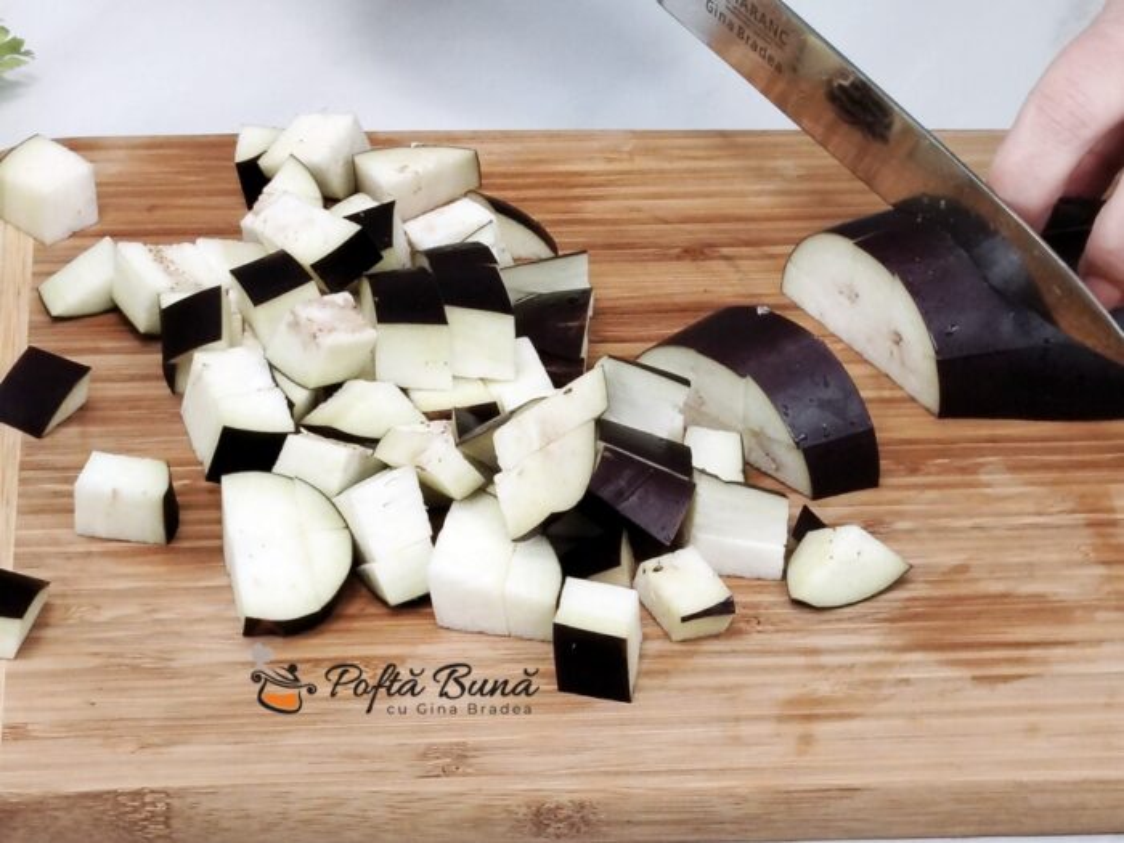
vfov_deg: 11.1
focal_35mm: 133
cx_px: 562
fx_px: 4319
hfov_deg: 14.8
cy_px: 422
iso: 306
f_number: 1.75
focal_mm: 5.25
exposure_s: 1/50
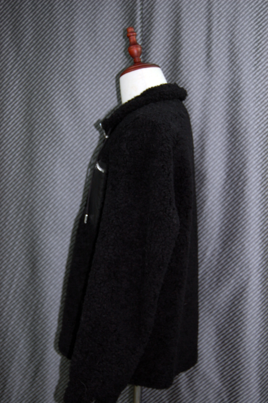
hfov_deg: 28.9
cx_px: 134
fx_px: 520
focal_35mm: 46
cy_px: 202
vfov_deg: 42.4
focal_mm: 31
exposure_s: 1/60
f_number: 4.5
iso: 400
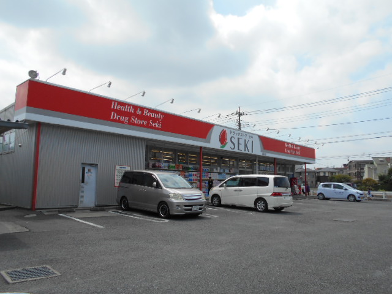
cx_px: 196
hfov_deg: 67.3
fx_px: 294
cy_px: 147
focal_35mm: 26
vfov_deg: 53.1
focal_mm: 4.6
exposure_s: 1/1250
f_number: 3.2
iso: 80
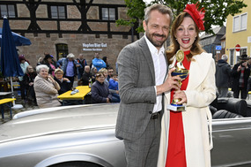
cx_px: 171
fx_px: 264
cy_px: 122
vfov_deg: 34.3
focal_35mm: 38
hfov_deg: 49.7
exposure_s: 1/160
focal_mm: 24
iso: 160
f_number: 6.3
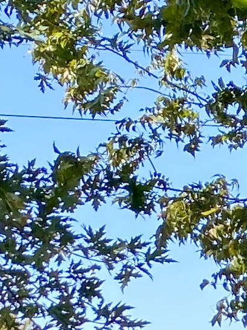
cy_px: 532
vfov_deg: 9.9
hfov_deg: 7.3
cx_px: 543
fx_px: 1837
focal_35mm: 193
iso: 32
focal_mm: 4.25
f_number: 1.8
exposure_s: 1/345
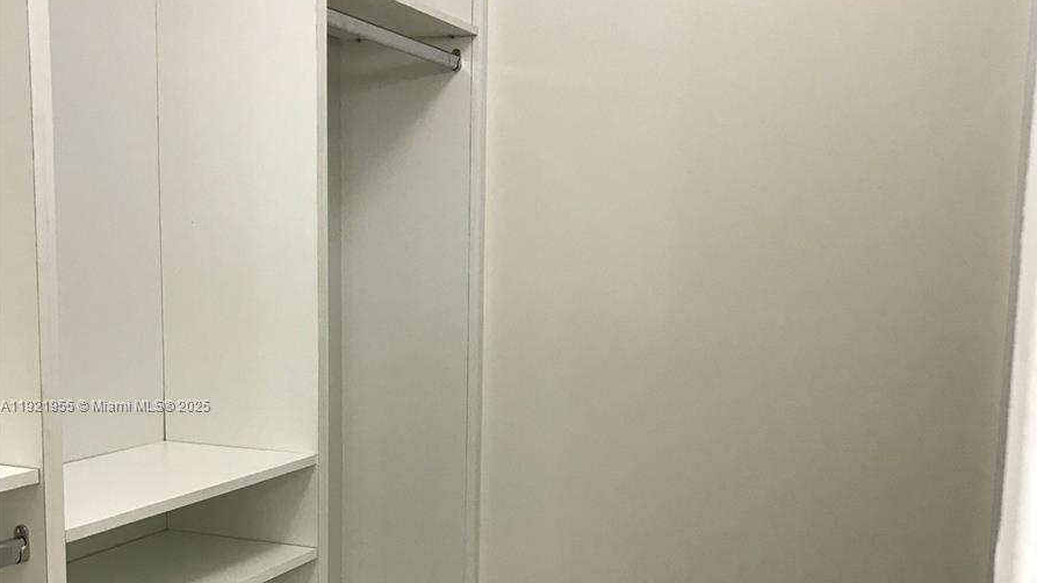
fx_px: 1127
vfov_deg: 28.7
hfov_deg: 49.4
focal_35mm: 41
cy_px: 406
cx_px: 519
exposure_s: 1/30
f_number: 1.8
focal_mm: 3.99
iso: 20
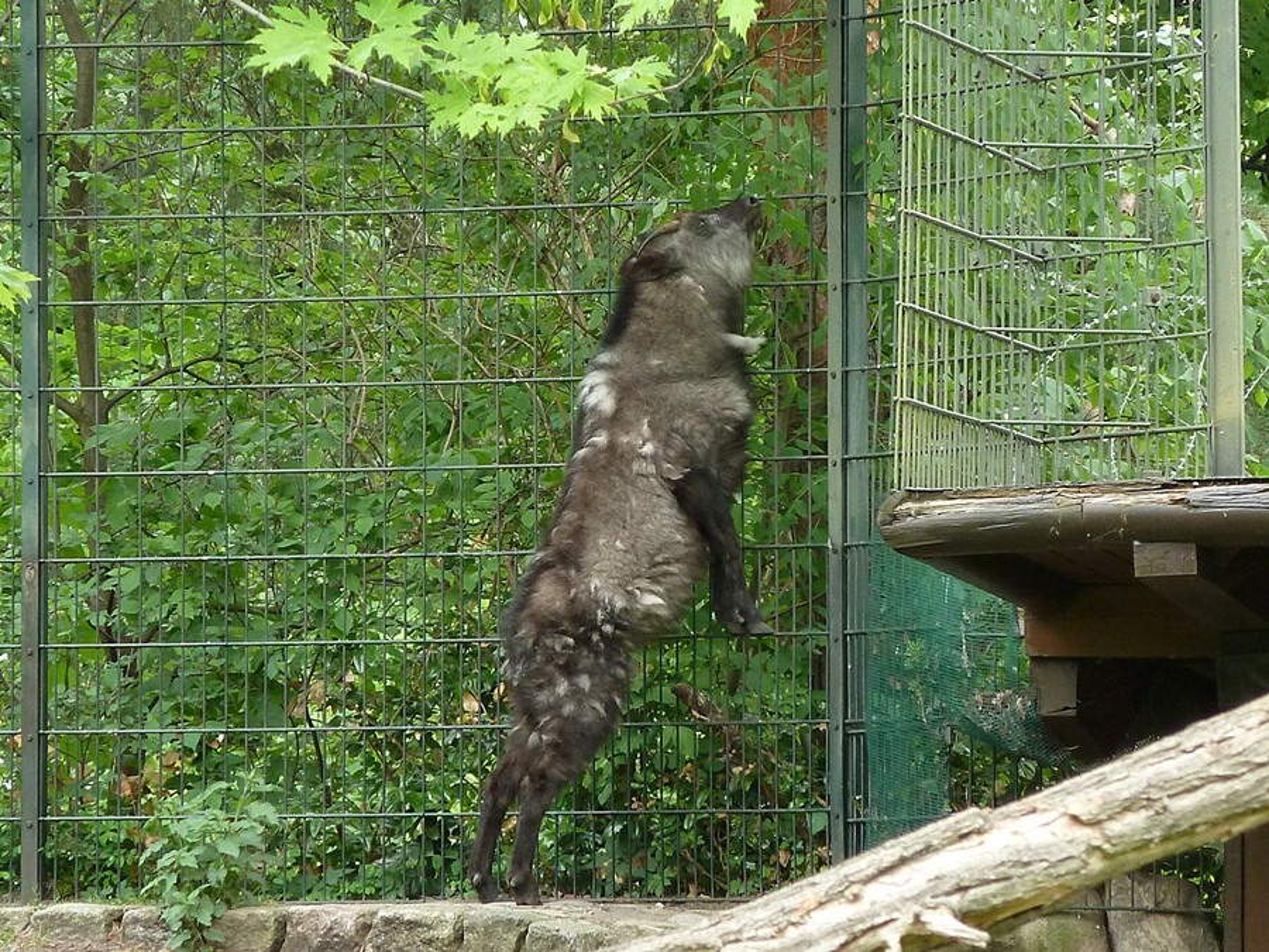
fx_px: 17193
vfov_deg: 3.2
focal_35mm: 469
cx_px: 634
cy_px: 476
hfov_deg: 4.2
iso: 200
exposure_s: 1/50
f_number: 4.9
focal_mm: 49.2
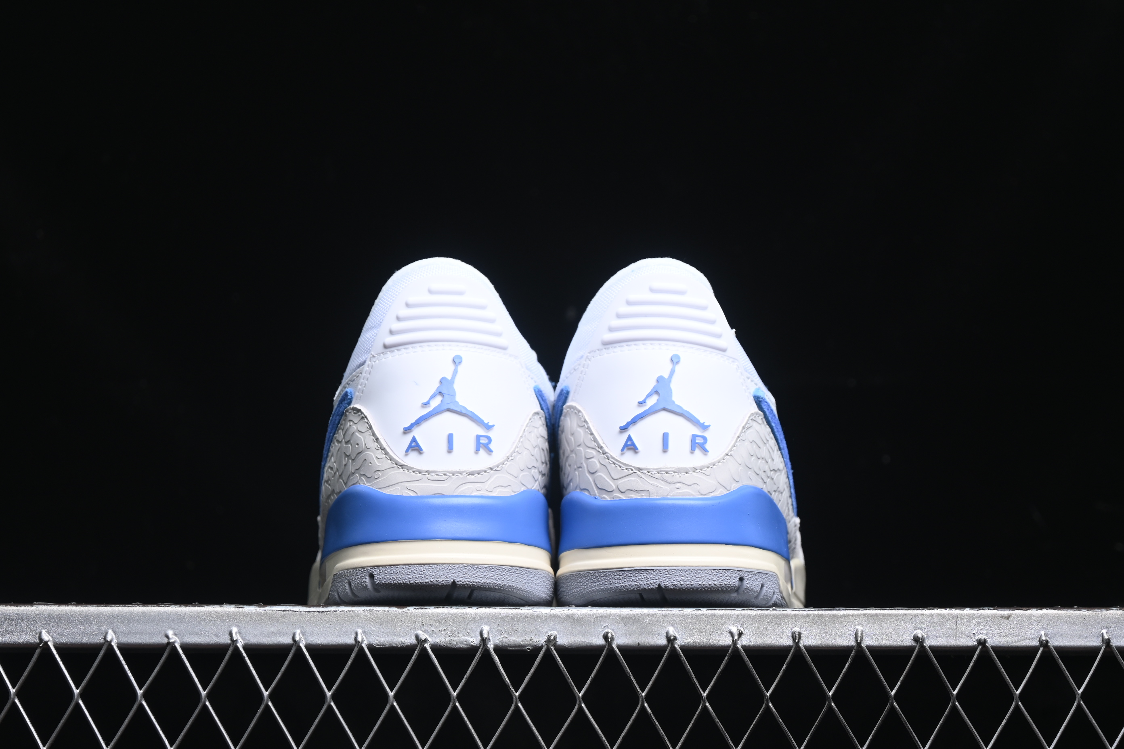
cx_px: 562
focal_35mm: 75
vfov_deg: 18.2
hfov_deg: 27.0
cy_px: 374
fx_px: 2341
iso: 160
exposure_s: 1/50
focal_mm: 50
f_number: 6.3
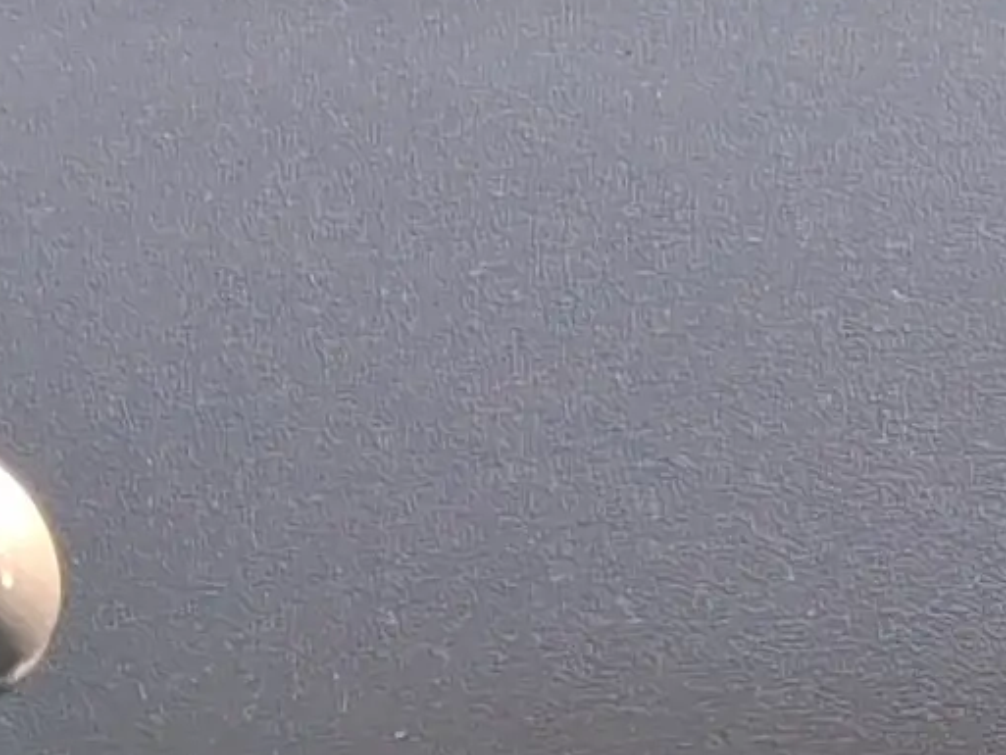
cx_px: 2732
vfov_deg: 7.2
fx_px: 5872
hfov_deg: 8.6
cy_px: 1335
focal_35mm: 202
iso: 32
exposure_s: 1/100
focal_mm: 4
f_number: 1.8
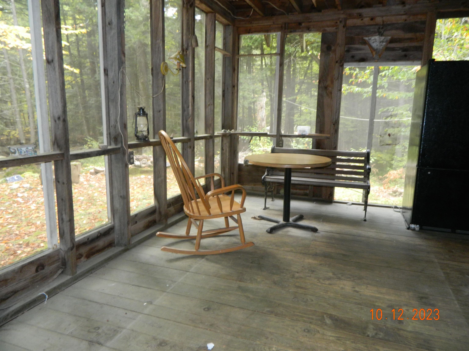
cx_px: 234
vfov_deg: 54.9
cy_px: 176
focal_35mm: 25
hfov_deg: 69.4
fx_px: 339
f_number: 3.1
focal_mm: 4.5
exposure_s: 1/30
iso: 200
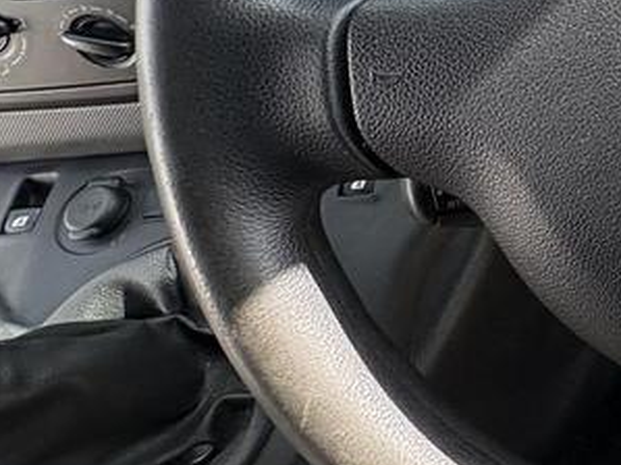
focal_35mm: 42
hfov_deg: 31.9
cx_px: 841
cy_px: 52
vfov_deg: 32.7
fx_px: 753
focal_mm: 2.22
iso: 64
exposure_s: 1/239
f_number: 2.2
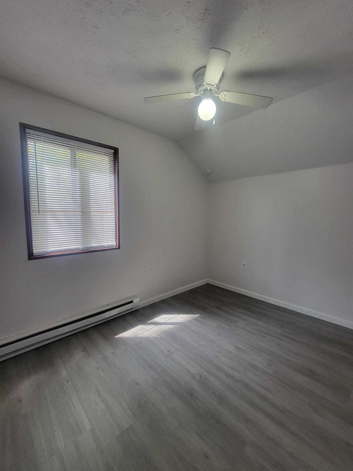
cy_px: 236
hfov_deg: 89.9
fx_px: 177
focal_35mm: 13
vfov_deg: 106.2
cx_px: 176
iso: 160
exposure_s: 1/60
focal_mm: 2.2
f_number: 2.2
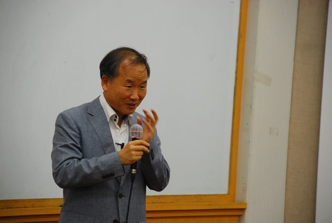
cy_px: 112
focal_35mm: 202
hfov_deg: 10.1
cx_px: 166
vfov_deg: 6.8
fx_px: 1870
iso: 450
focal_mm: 135
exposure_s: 1/30
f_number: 5.6
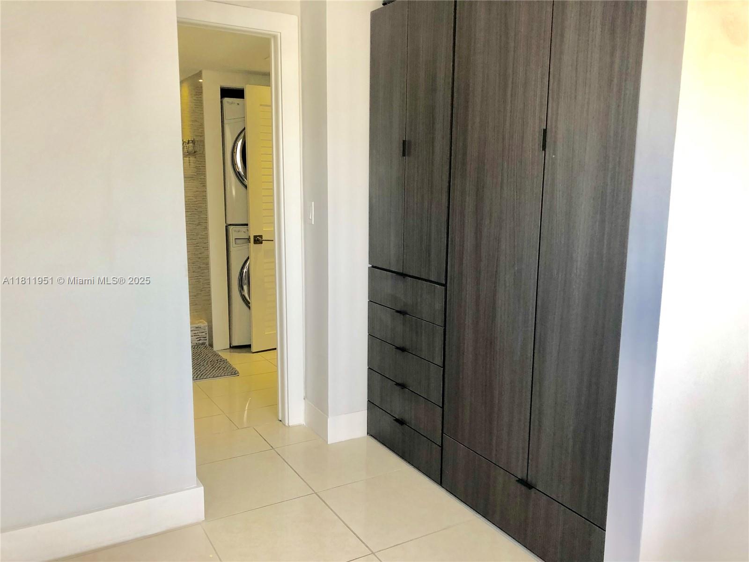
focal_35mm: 28
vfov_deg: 49.7
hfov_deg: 63.4
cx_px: 374
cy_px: 281
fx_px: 606
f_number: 1.8
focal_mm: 4
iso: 25
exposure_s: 1/40
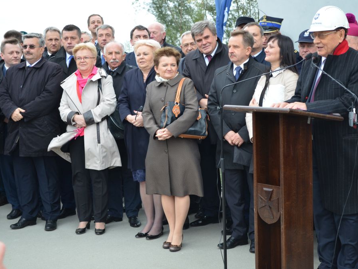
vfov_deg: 19.4
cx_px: 185
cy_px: 134
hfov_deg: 25.7
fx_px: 786
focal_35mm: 76
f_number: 5.6
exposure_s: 1/125
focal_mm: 46
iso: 320
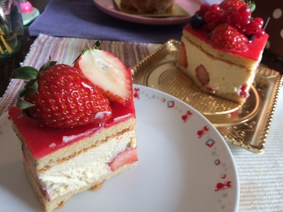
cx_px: 142
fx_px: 237
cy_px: 106
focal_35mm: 29
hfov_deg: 61.6
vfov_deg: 48.3
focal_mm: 4.15
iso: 50
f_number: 2.2
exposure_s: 1/60
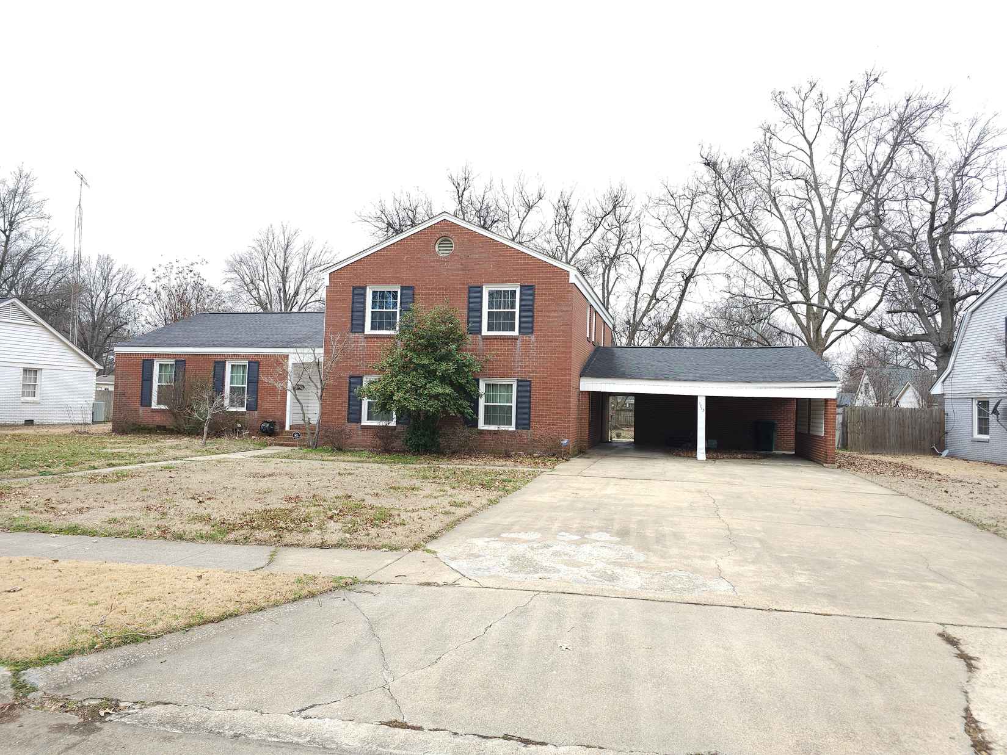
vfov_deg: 58.9
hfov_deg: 73.9
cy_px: 378
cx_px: 504
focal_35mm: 23
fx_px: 669
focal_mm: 6.3
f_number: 1.7
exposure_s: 1/60
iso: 32
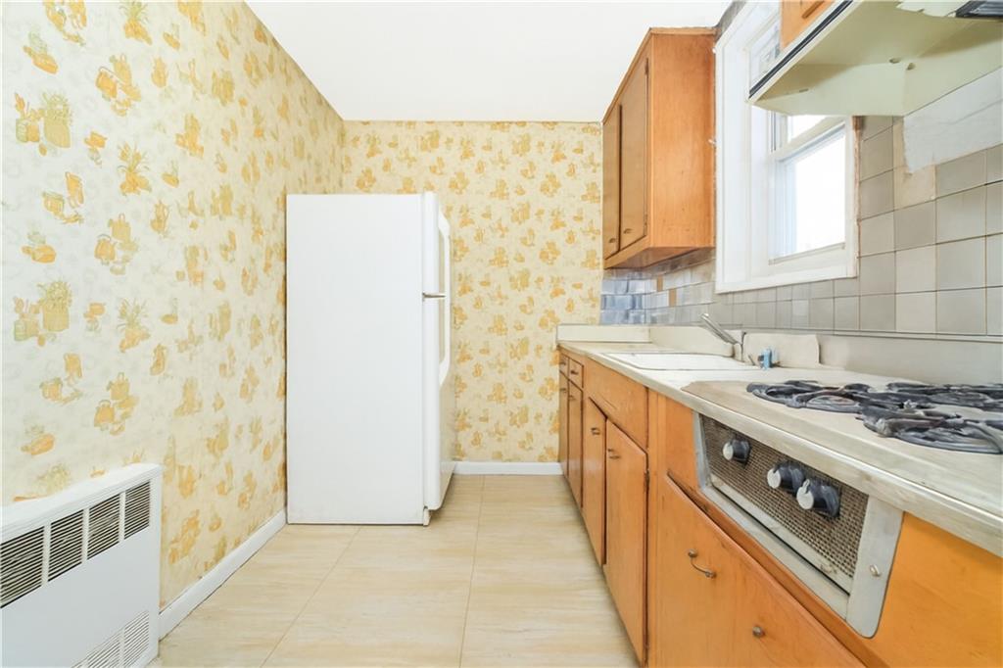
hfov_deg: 100.4
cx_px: 502
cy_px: 334
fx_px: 418
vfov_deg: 77.3
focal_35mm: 15
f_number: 9
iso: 1600
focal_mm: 10
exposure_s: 1/60
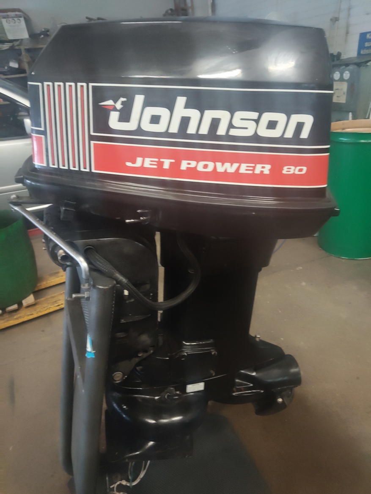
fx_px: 357
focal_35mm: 25
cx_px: 186
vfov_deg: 69.4
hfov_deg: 54.9
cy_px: 247
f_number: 1.8
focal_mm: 4.15
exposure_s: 1/16.7
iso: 1166
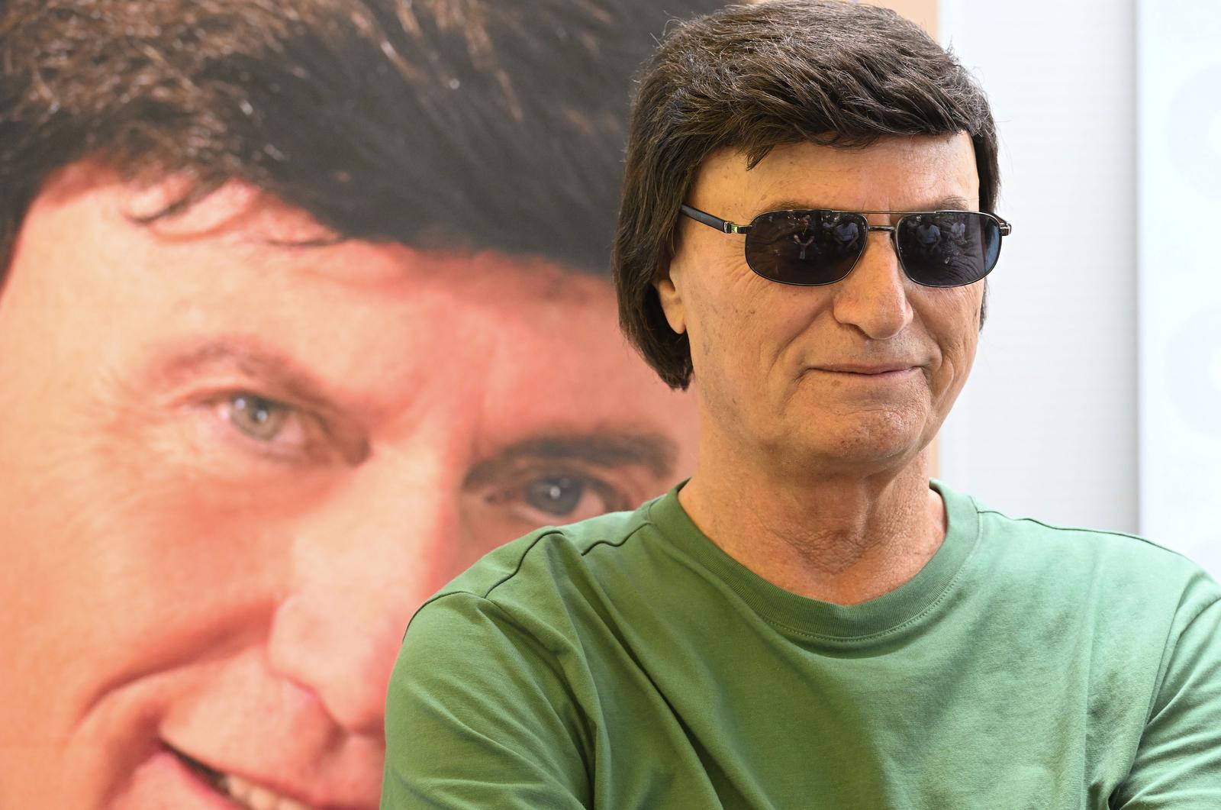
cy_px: 405
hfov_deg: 10.3
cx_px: 610
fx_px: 6772
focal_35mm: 200
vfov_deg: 6.8
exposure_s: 1/200
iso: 3200
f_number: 7.1
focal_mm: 200
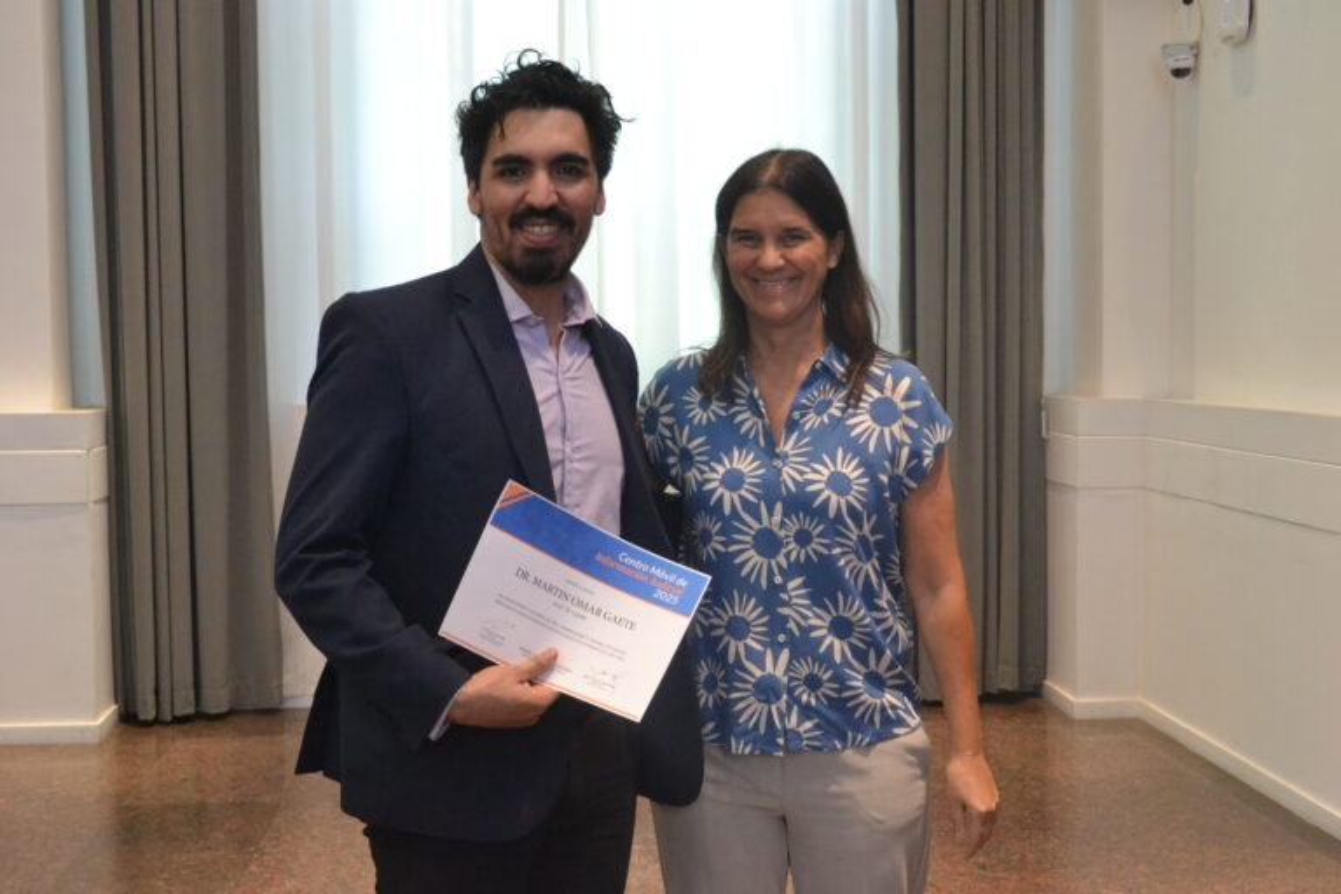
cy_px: 447
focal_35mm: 48
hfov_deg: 41.1
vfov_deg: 28.1
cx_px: 670
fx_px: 1788
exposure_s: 1/200
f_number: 6.3
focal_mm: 32
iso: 3200
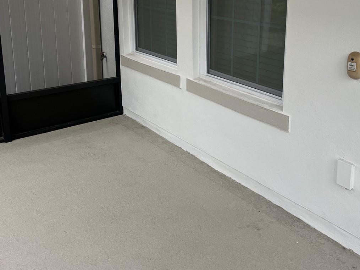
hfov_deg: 45.8
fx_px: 426
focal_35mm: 41
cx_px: 176
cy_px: 69
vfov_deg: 34.4
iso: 50
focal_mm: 5.1
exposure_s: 1/121
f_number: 1.6
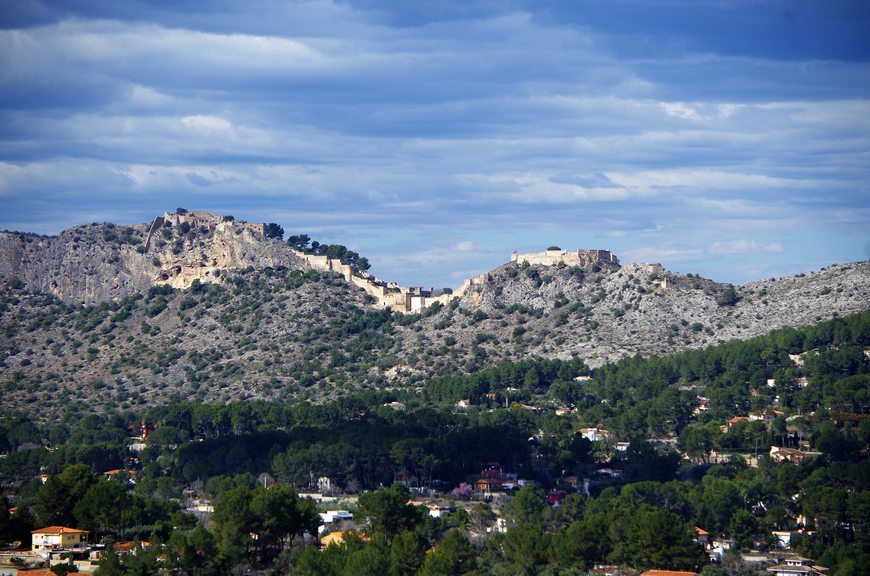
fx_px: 3617
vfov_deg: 9.1
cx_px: 435
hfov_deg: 13.7
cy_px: 288
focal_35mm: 150
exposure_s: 1/1000
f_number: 5.6
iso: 100
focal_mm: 100
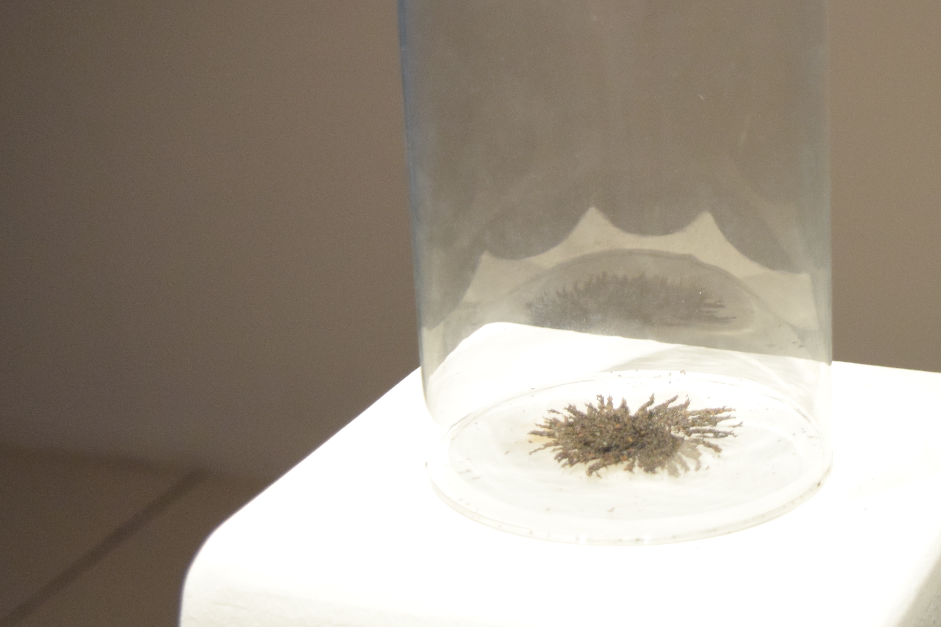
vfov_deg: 15.9
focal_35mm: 86
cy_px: 214
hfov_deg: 23.5
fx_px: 2243
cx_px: 677
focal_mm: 35
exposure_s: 1/30
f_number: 4.5
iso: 1600
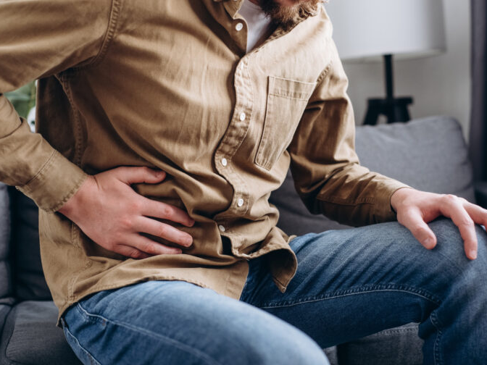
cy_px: 180
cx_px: 253
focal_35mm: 55
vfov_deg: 26.6
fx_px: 774
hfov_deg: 34.9
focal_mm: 50
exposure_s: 1/160
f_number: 3.2
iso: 200
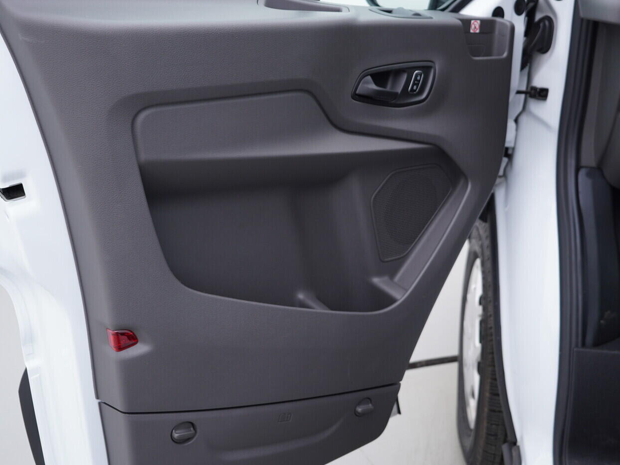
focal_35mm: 40
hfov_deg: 46.8
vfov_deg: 36.0
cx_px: 311
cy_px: 230
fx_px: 717
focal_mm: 24
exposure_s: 1/50
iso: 125
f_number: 3.2
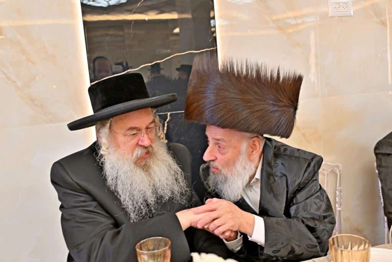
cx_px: 196
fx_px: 343
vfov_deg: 41.7
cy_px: 131
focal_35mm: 32
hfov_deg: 59.5
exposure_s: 1/200
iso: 800
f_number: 4
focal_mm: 31.5
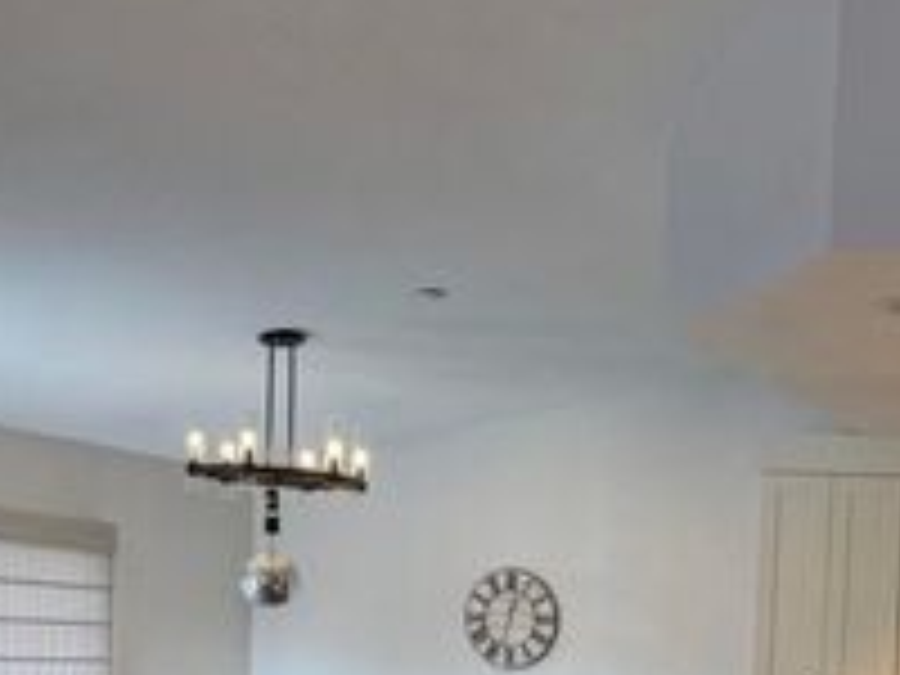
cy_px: 749
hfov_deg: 29.5
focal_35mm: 60
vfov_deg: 22.9
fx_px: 1560
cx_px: 950
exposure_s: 1/120
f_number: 1.78
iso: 125
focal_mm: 6.76
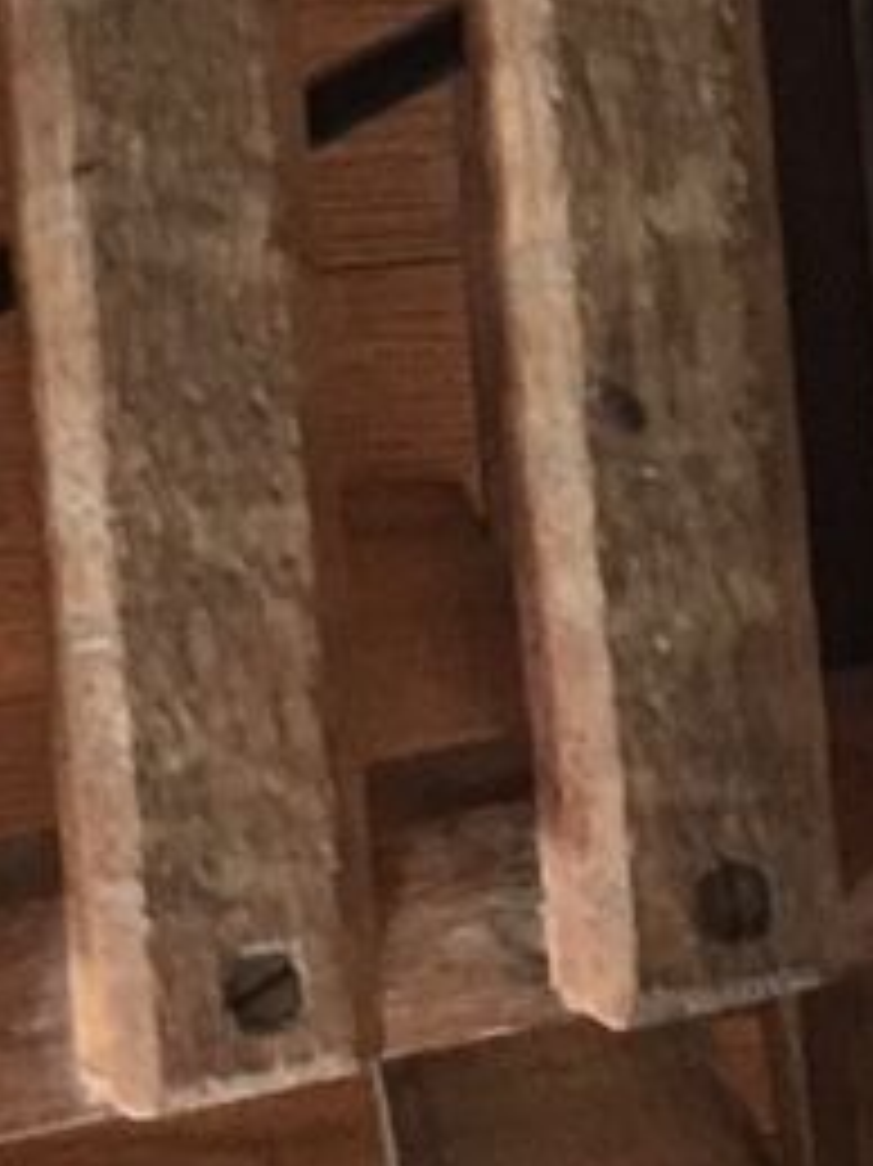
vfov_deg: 8.7
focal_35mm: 226
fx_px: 7606
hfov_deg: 6.6
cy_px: -266
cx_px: 225
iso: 160
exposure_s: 1/33
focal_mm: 4.15
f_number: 2.2
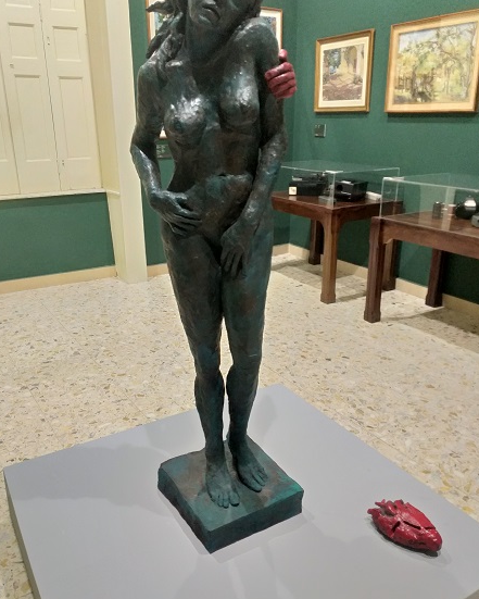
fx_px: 496
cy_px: 294
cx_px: 237
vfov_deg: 62.2
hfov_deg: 51.5
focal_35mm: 28
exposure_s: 1/25
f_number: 1.7
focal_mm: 3.93
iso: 320
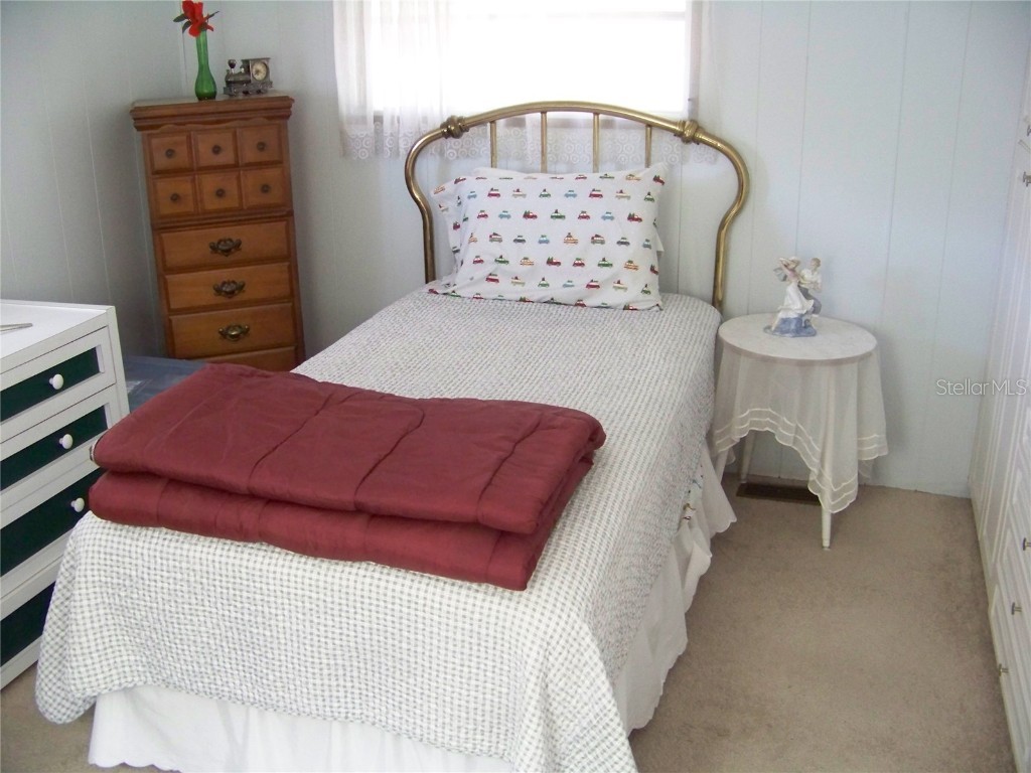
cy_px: 386
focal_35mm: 36
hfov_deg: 51.4
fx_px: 1072
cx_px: 516
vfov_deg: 39.7
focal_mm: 5.85
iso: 400
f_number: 2.8
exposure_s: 1/10
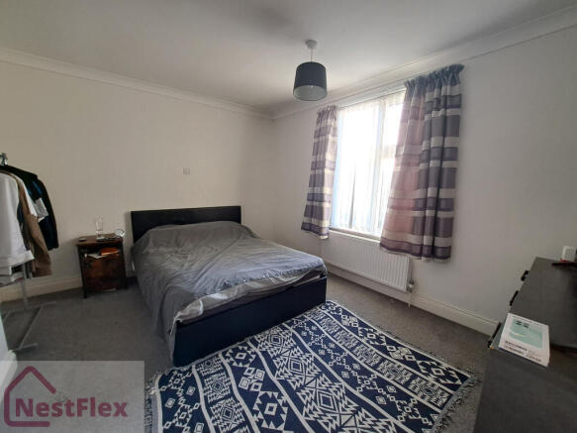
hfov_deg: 106.2
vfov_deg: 89.9
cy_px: 216
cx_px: 288
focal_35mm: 13
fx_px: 217
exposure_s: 1/50
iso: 50
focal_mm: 1.74
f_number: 2.2
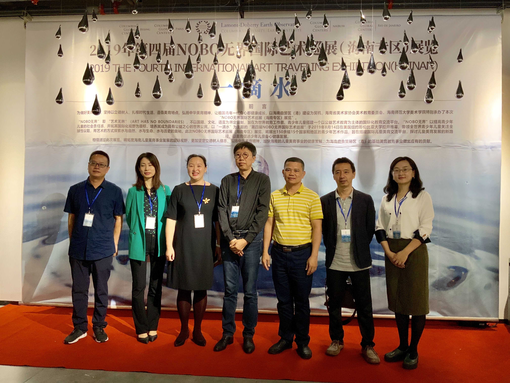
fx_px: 427
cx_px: 255
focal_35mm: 29
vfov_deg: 48.2
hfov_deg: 61.7
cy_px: 192
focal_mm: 3
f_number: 1.8
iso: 250
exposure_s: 1/60
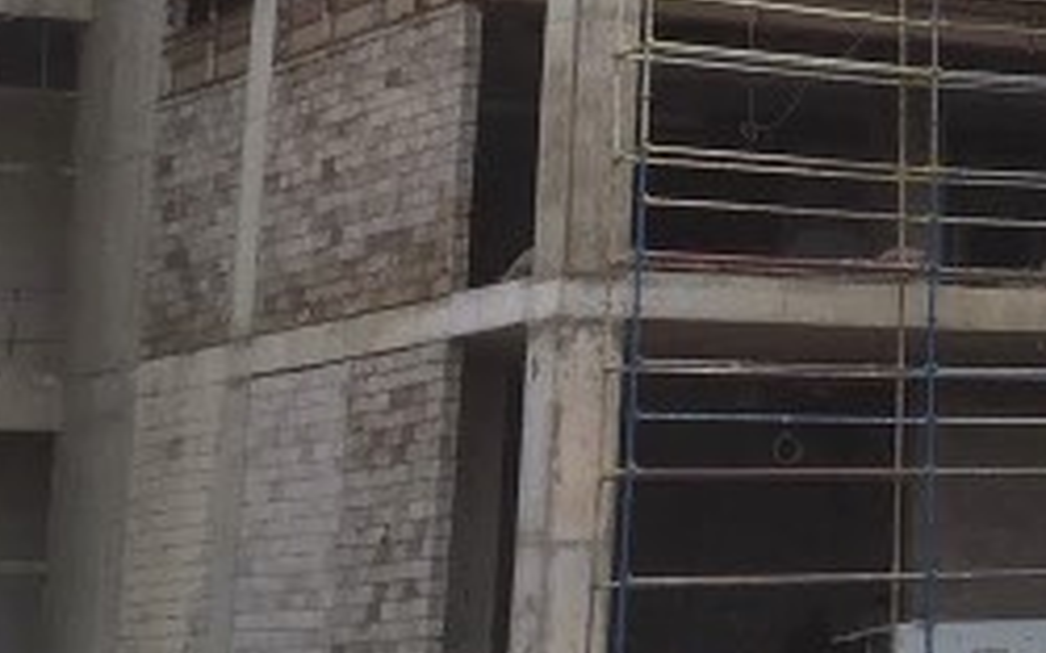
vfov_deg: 10.2
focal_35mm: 126
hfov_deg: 14.3
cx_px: 1975
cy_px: -113
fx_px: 3590
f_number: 2.2
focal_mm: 4.15
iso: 32
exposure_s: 1/1276
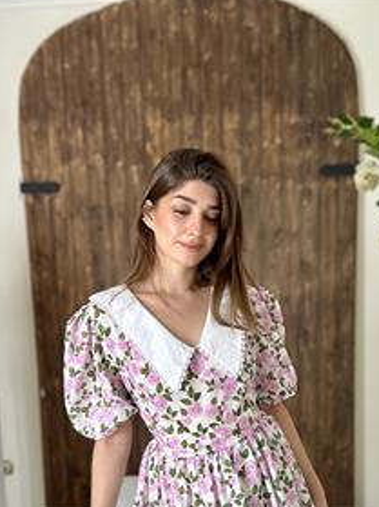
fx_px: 628
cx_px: 181
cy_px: 356
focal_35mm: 43
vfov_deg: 43.0
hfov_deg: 33.6
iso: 40
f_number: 1.9
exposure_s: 1/121
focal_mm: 2.69
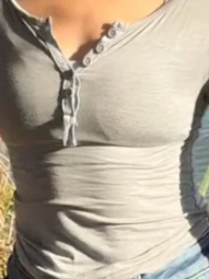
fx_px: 2183
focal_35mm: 271
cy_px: -35
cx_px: -94
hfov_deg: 5.4
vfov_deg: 7.3
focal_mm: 6.76
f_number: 1.78
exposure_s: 1/1715
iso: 80
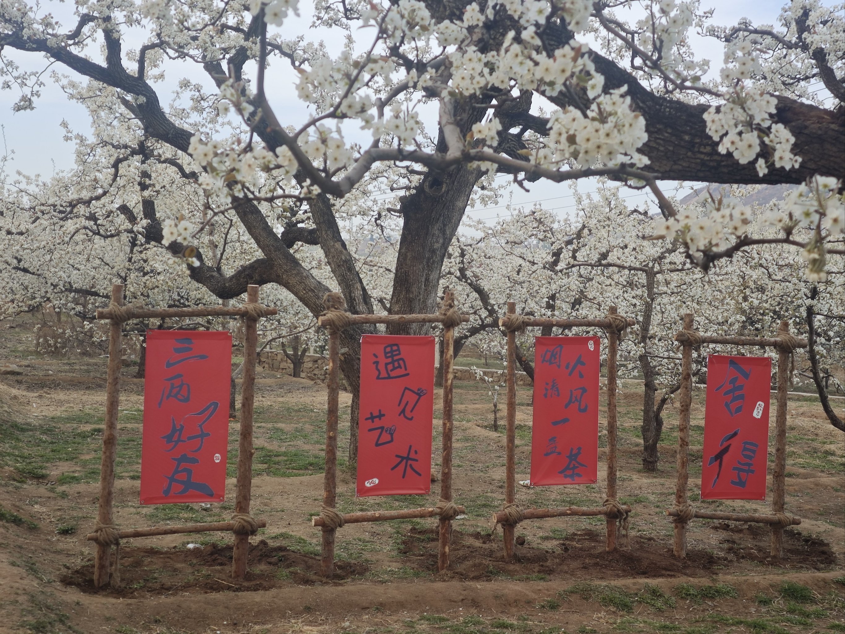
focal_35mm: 46
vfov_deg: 31.5
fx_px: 1123
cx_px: 422
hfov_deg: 41.2
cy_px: 317
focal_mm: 6.55
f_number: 1.6
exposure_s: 1/588
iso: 50
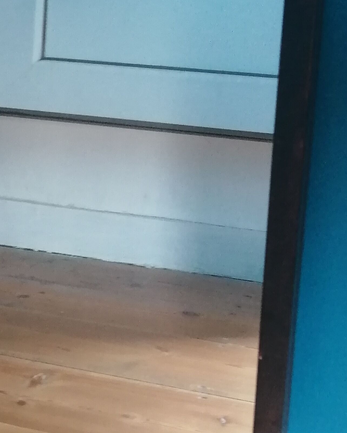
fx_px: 847
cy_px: 163
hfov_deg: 22.9
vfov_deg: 28.6
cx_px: 80
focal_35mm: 66
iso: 250
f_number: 1.8
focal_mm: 3.46
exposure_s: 1/33.3
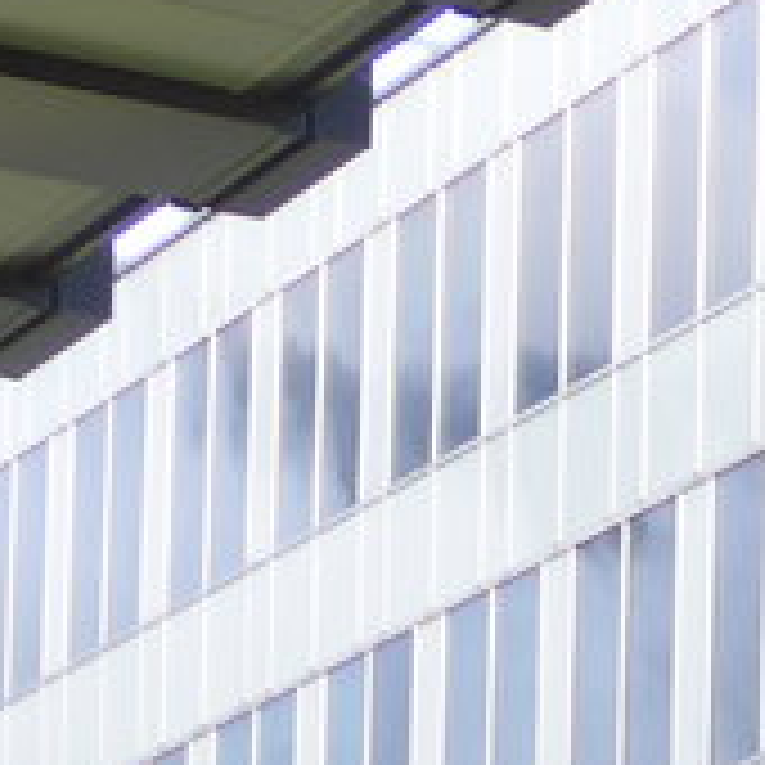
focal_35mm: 274
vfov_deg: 6.1
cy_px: 1958
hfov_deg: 6.3
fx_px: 6851
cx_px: 1305
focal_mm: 9
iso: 80
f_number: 2.8
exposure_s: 1/160
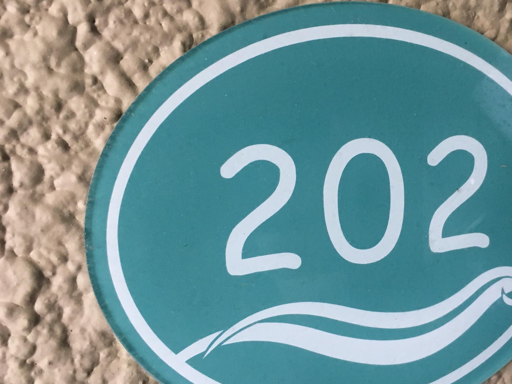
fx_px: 592
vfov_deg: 36.0
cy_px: 199
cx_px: 340
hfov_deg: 46.1
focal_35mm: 40
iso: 125
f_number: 2.2
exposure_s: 1/33
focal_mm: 4.15
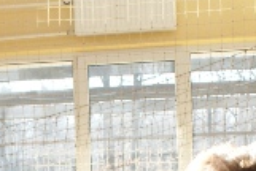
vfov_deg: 10.0
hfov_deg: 15.6
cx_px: 94
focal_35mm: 131
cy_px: 305
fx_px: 933
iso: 100
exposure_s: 1/60
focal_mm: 22
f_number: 4.5
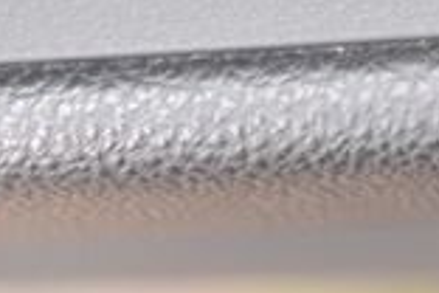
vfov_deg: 2.2
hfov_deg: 3.3
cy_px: -530
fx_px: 7597
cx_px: 1089
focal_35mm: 623
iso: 500
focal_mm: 95
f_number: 4
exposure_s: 1/60
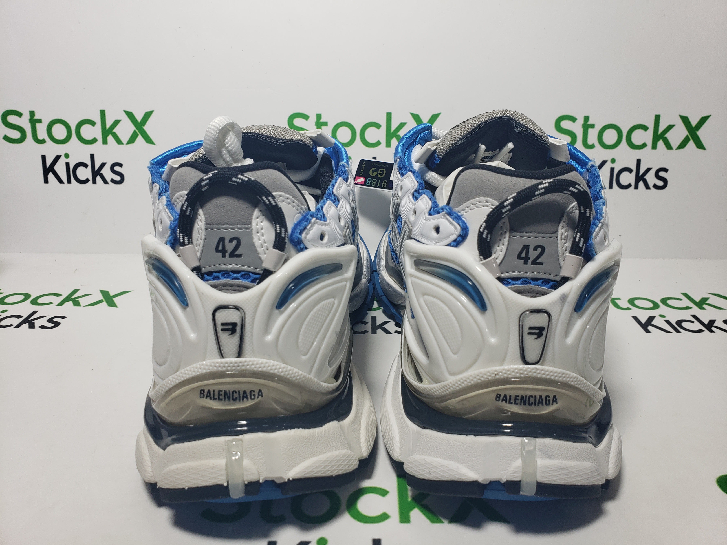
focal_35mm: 26
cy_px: 272
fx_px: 546
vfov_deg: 53.1
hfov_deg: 67.3
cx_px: 364
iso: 50
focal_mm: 4.3
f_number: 2.4
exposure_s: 1/202
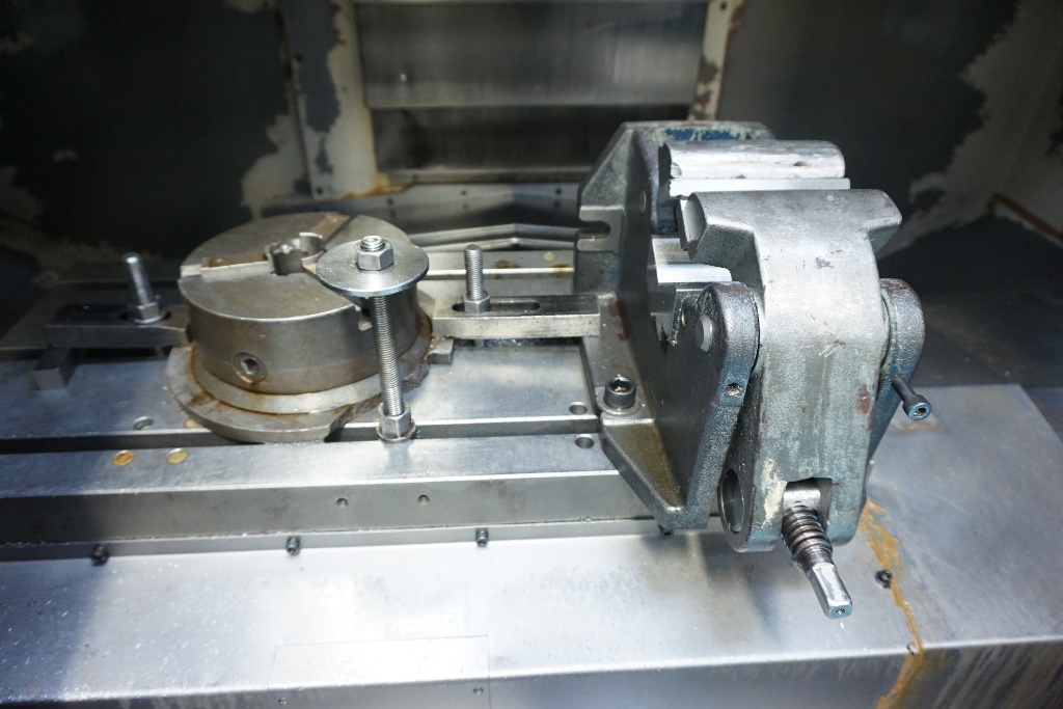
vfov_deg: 53.1
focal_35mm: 24
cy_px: 354
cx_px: 532
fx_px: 709
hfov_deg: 73.7
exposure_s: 1/60
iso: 1600
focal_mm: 16
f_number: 4
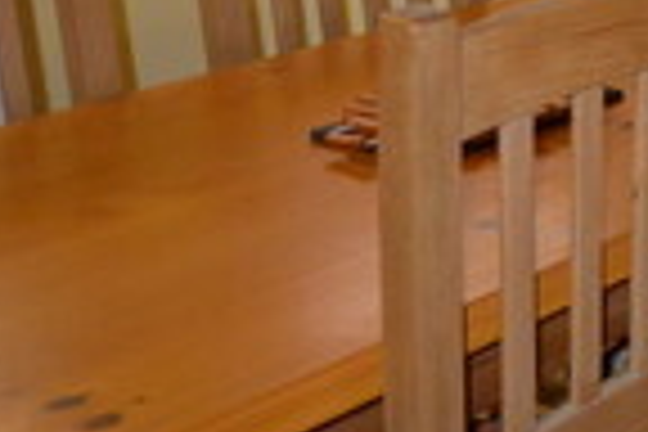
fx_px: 1440
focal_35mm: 80
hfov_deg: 17.4
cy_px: -162
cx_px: 1332
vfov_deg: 16.0
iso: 1250
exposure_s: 1/60
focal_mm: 10
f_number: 3.5
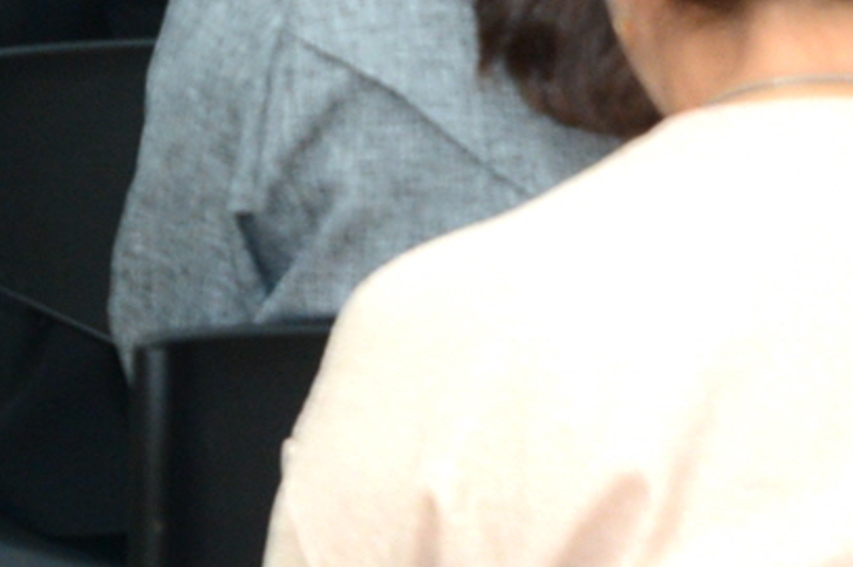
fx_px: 9727
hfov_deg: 4.9
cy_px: -942
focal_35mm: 411
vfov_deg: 3.3
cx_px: -943
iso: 1600
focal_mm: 68
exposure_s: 1/60
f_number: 8
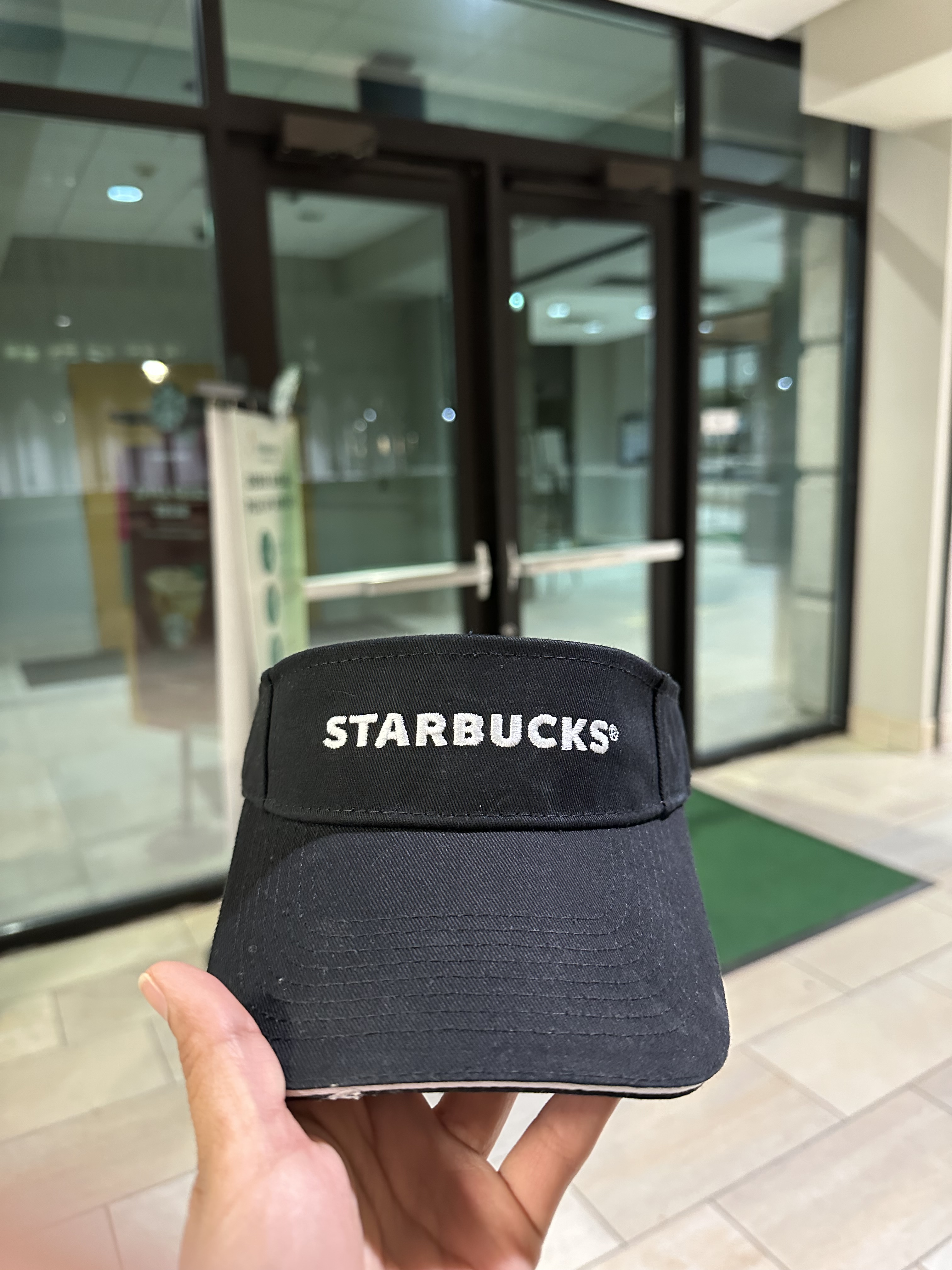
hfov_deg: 56.8
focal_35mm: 24
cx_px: 476
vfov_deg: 71.6
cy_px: 635
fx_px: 880
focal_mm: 6.86
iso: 640
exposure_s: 1/40
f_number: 1.78
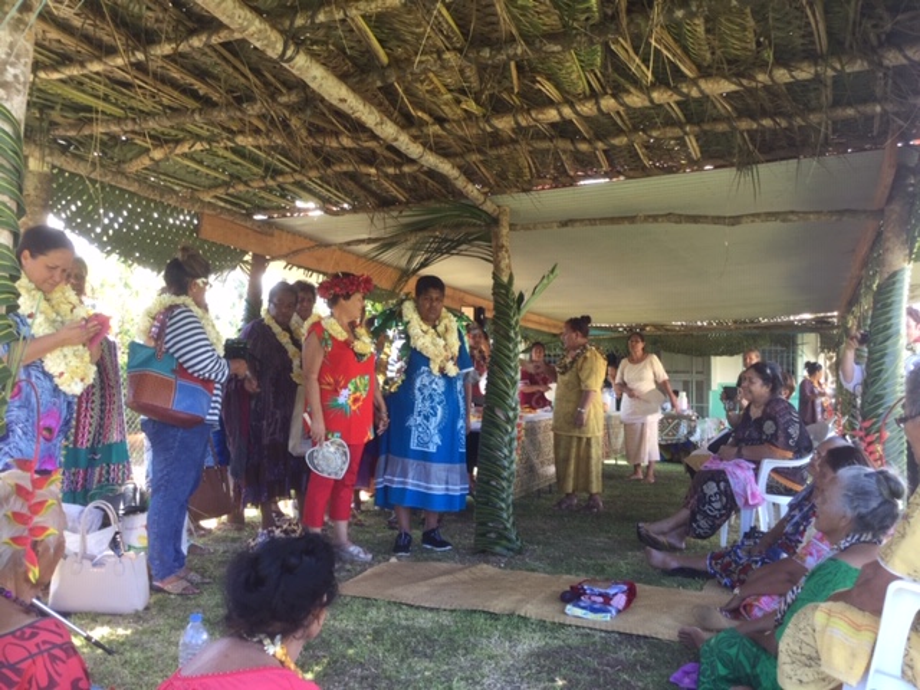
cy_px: 345
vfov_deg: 45.4
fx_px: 824
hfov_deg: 58.4
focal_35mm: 31
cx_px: 460
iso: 25
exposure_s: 1/50
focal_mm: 3.3
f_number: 2.4
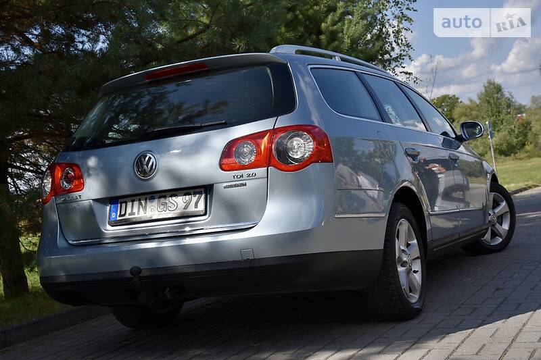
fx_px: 751
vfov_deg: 27.0
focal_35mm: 50
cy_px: 180
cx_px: 270
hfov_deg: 39.6
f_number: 10
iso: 200
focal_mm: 50
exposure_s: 1/400
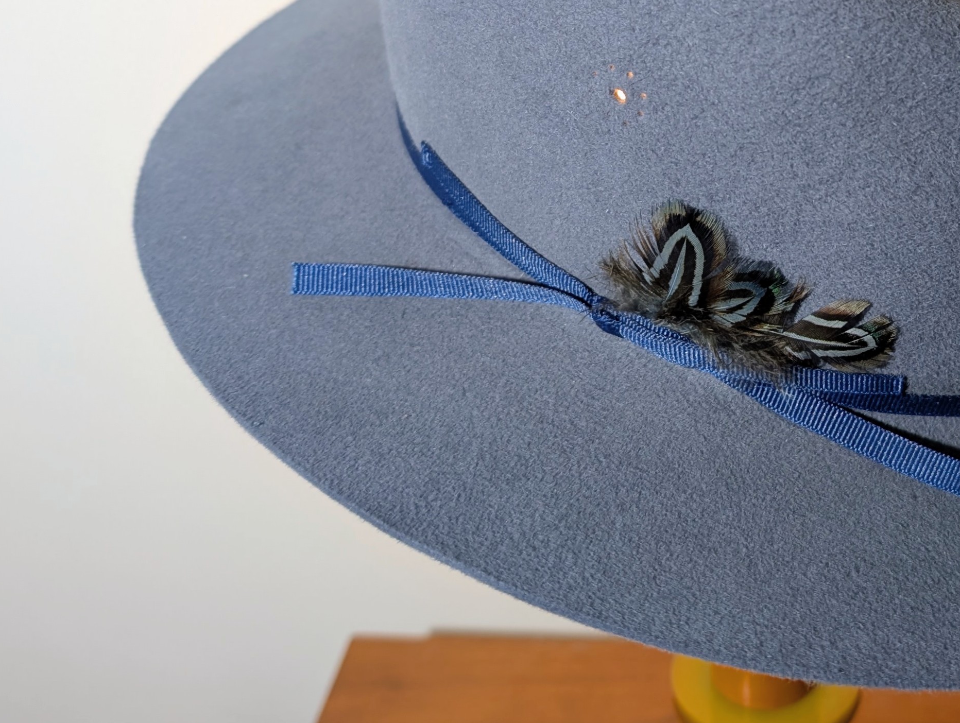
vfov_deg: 31.4
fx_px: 1250
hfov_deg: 40.1
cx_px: 788
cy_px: 142
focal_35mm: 45
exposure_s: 1/54.2
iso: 77
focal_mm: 6.9
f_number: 1.68
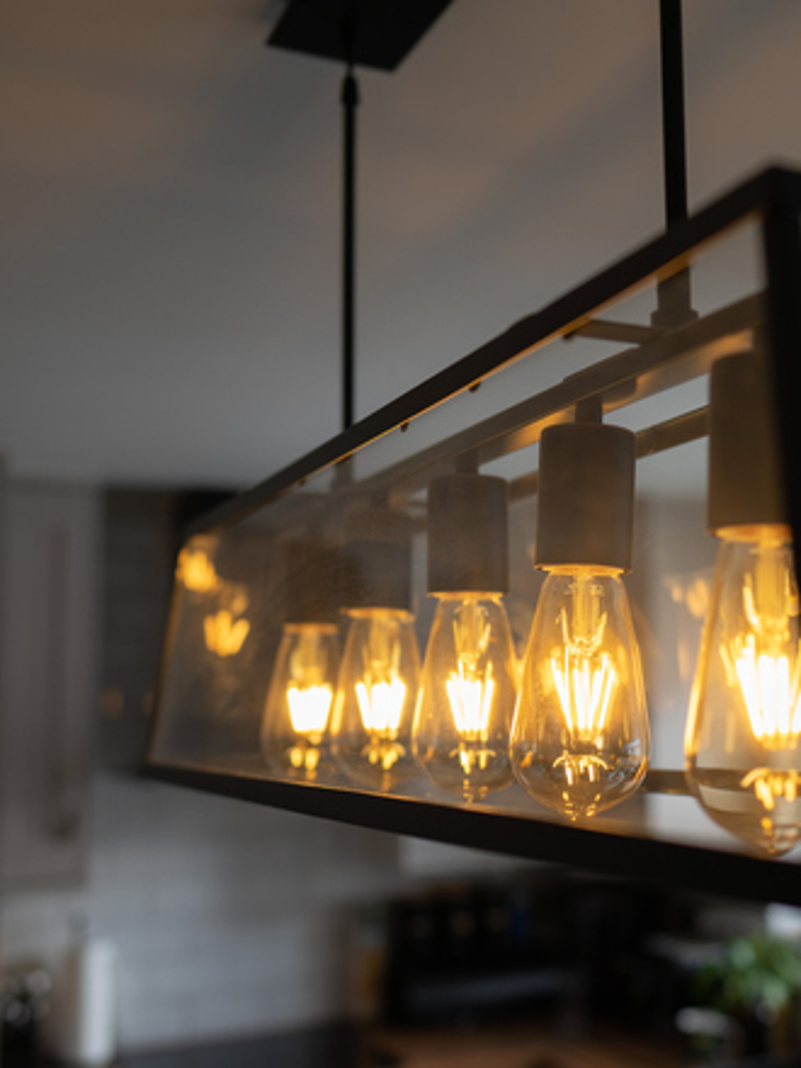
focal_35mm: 38
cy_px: 496
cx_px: 757
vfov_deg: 48.9
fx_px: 1172
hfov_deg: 35.0
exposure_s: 1/60
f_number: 1.8
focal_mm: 24
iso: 200
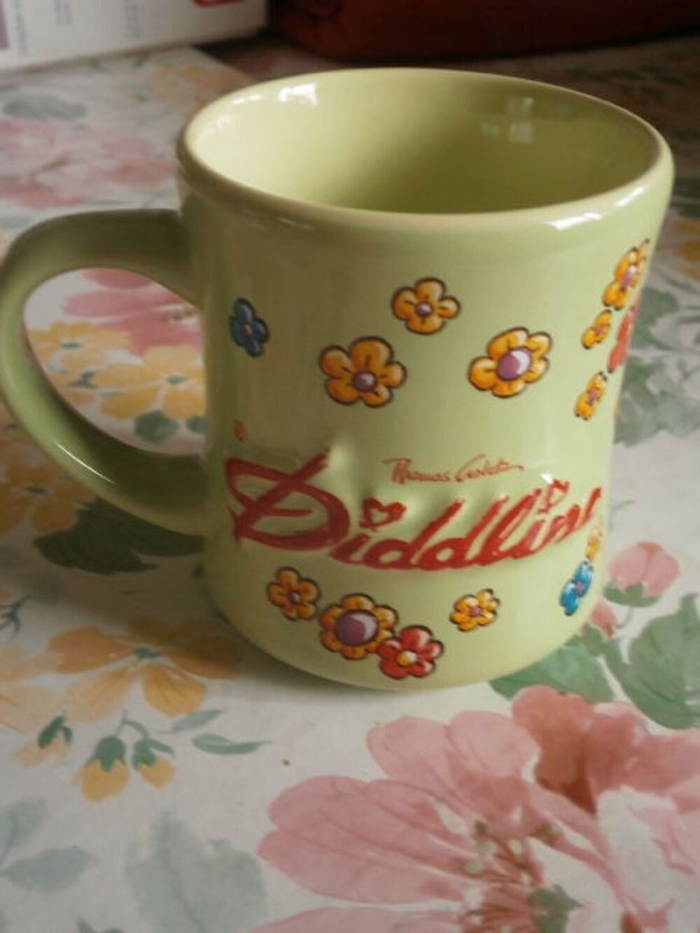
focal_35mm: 47
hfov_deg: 30.9
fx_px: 1267
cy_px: 466
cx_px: 350
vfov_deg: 40.4
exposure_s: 1/10
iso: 200
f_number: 3.4
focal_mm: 8.3
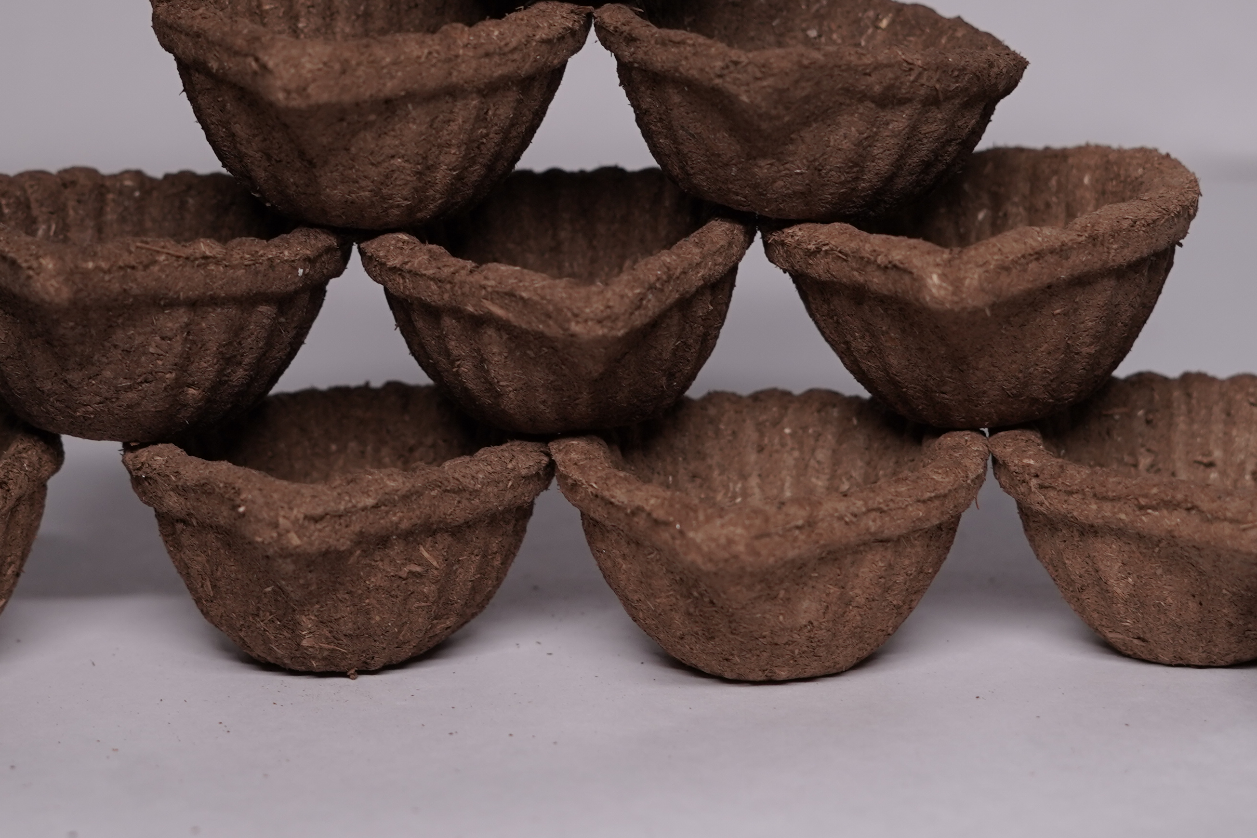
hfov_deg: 17.8
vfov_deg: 11.9
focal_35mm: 115
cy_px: 279
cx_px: 478
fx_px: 4015
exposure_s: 1/125
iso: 500
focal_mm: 50
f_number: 4
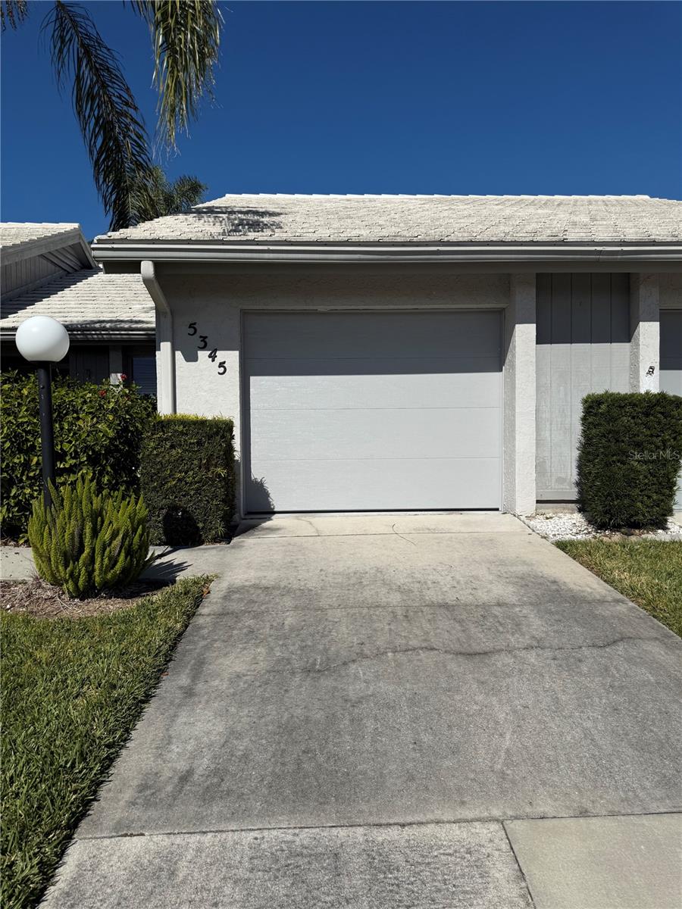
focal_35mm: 24
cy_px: 454
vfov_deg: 71.6
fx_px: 630
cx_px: 341
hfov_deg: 56.8
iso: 80
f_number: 1.78
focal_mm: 6.76
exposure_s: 1/10309
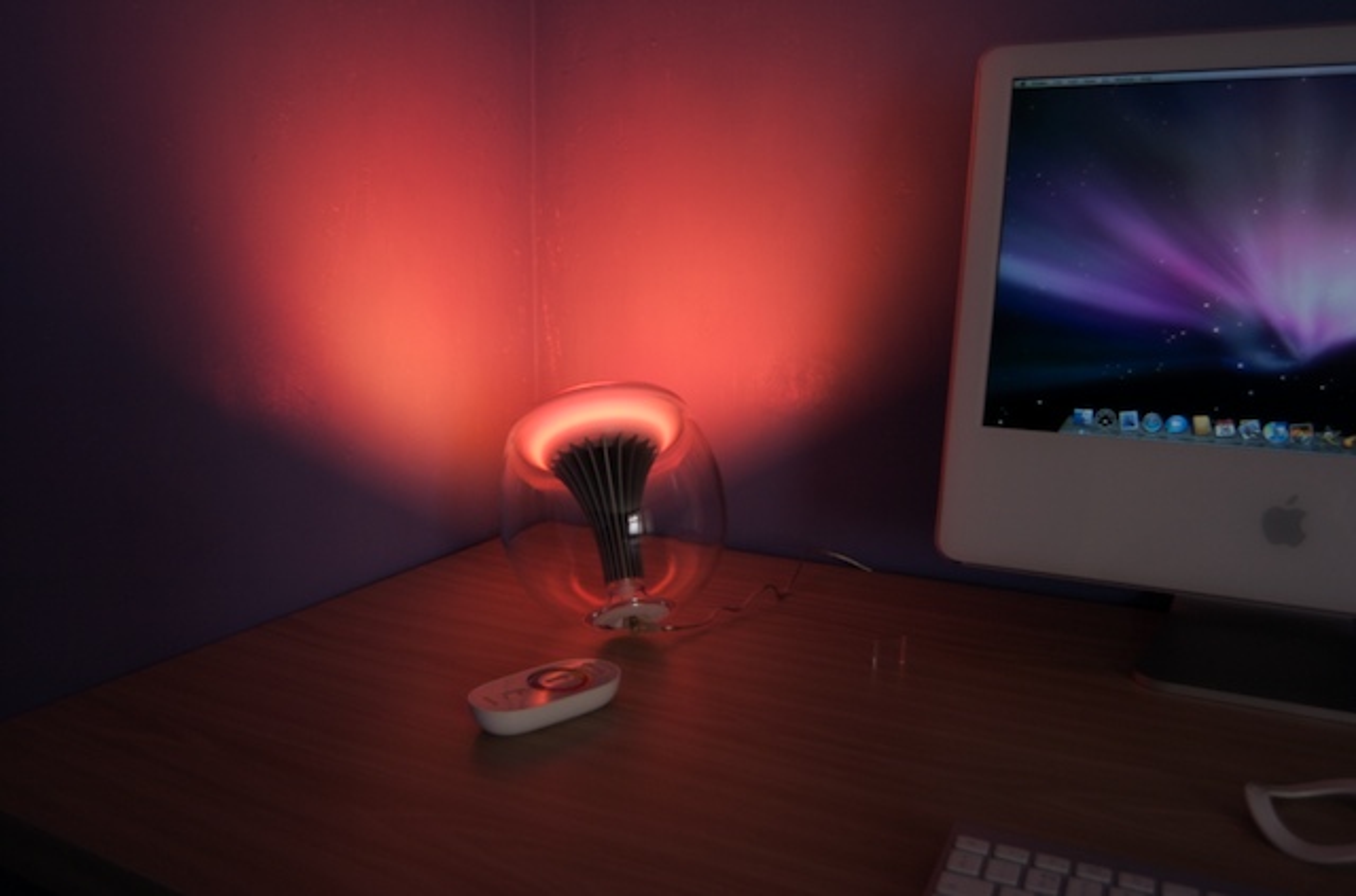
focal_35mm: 27
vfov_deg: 47.7
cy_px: 448
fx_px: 1014
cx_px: 678
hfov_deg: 67.5
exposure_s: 1/30
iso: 200
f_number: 3.5
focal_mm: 18
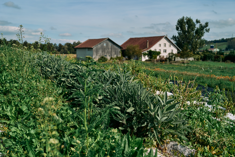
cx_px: 118
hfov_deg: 48.5
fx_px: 261
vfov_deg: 33.4
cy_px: 78
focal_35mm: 40
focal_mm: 40
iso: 100
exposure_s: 1/800
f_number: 9
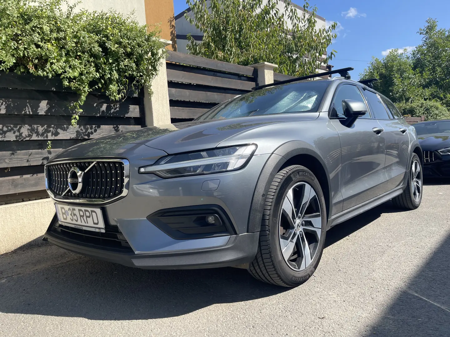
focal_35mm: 25
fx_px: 325
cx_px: 225
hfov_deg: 69.4
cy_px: 168
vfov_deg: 54.9
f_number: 1.6
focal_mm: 5.1
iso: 32
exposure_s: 1/1795
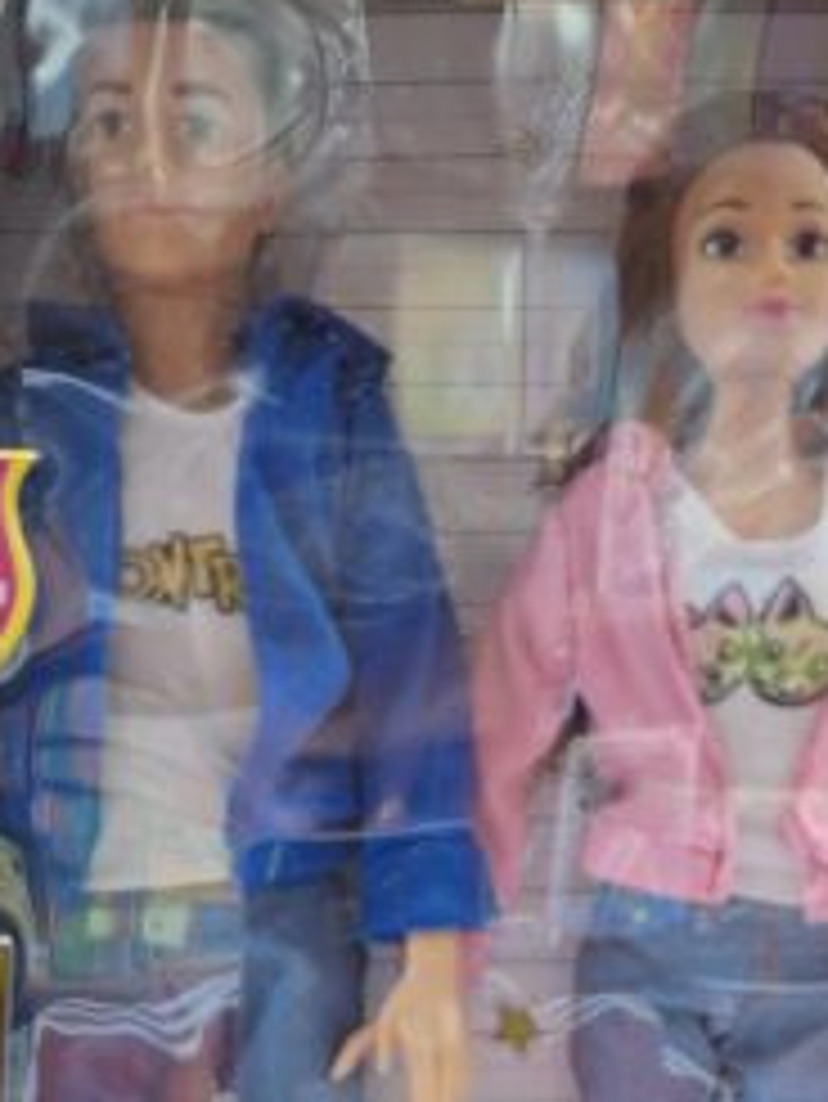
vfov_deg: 36.1
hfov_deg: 29.1
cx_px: 454
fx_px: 1593
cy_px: 969
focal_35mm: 50
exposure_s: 1/25
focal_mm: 5.54
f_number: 1.8
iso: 320
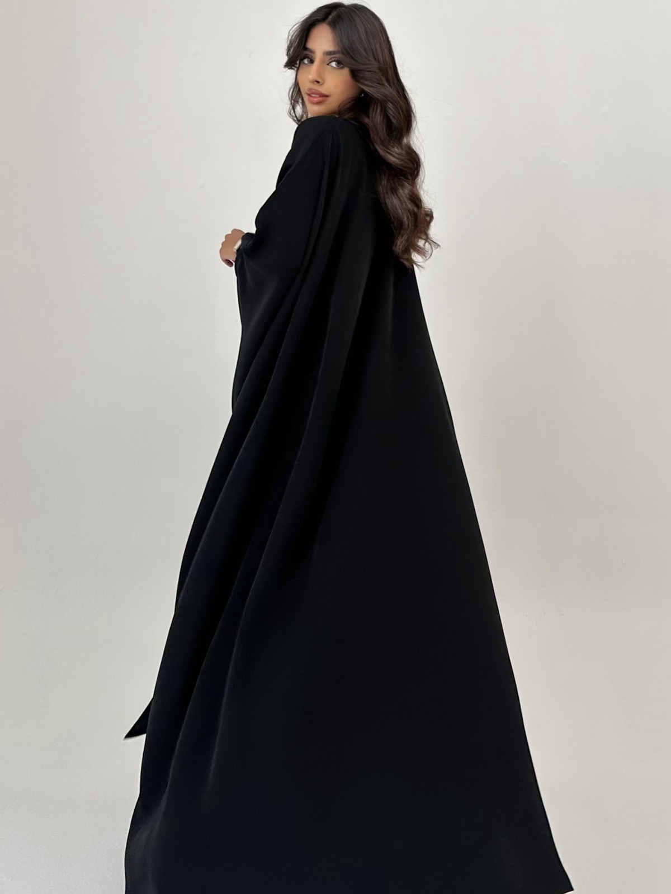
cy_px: 447
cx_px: 336
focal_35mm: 24
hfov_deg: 56.8
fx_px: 620
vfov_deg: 71.6
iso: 80
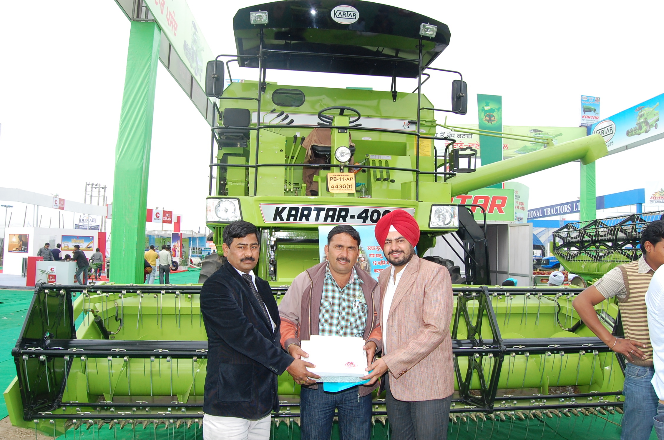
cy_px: 220
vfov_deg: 47.8
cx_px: 332
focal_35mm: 27
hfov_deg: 67.5
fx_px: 497
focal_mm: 18
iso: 400
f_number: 9
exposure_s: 1/125
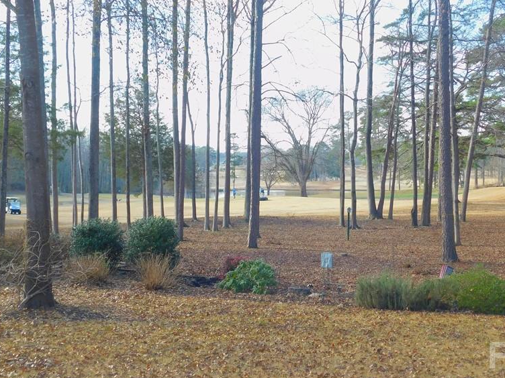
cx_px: 281
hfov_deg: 38.9
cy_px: 182
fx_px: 715
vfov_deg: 29.7
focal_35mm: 49
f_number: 3.5
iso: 125
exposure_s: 1/160
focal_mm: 6.3
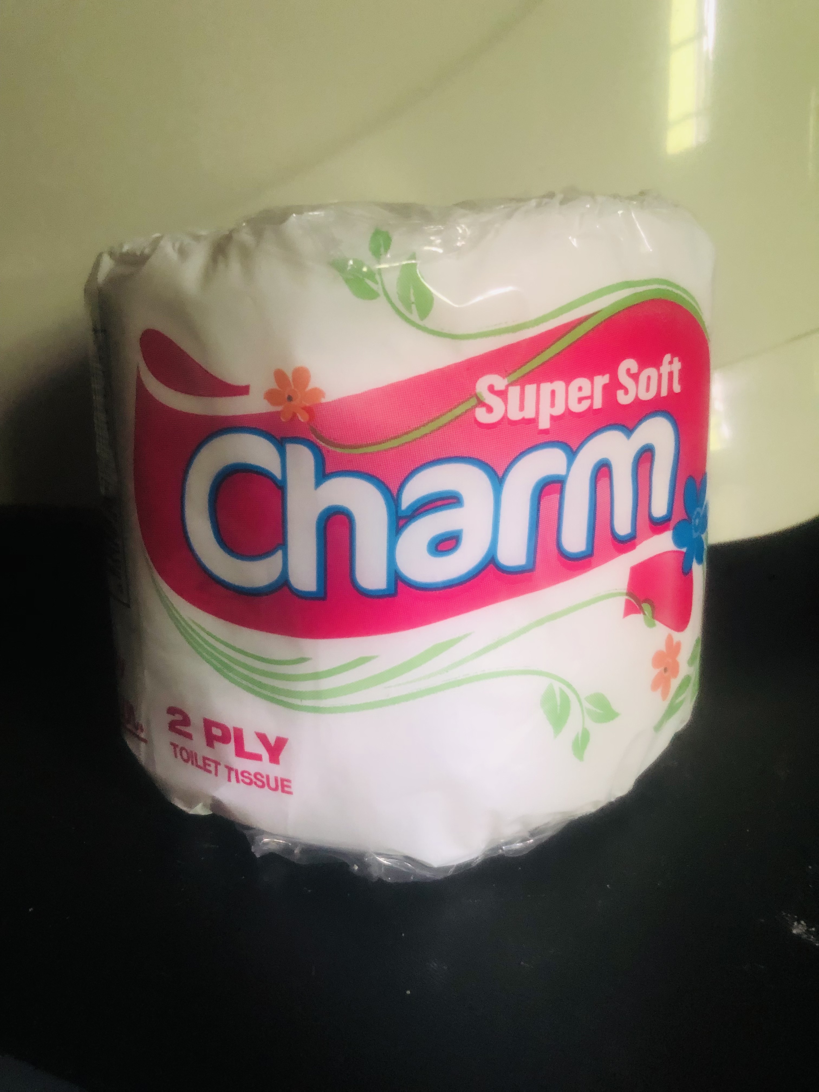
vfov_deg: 63.4
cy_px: 546
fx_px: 883
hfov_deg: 49.7
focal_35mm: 28
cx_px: 410
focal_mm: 4
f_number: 1.8
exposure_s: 1/15
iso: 64
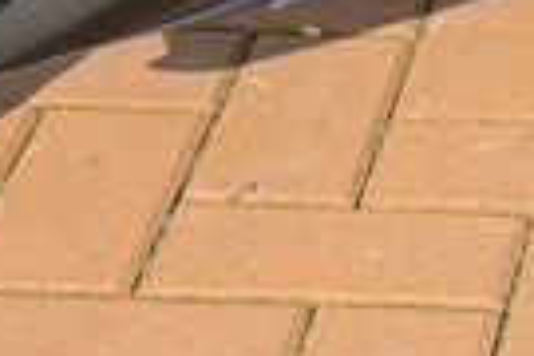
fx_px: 3500
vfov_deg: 5.6
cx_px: 732
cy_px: -514
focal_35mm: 236
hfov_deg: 8.6
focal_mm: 6.76
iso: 100
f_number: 1.78
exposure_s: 1/2667
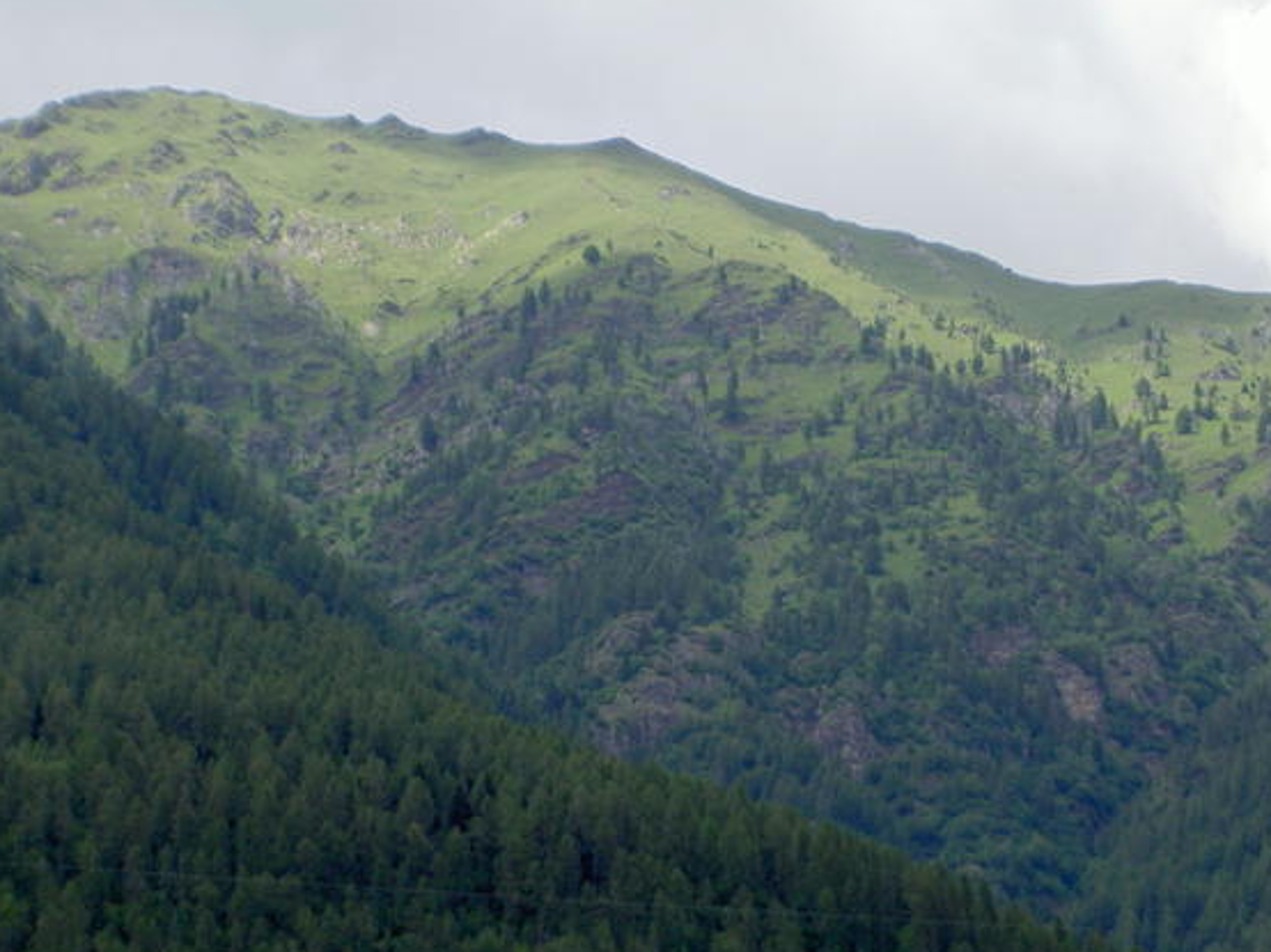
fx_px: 6203
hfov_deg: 11.7
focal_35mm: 169
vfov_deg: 8.8
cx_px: 801
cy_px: 440
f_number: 4.9
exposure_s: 1/320
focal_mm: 24
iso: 100
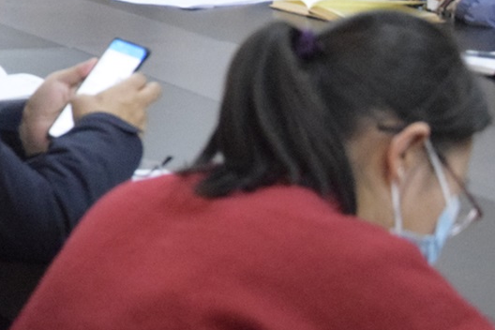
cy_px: -38
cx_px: -128
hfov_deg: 10.3
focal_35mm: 196
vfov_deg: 7.0
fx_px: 2701
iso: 6400
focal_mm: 45
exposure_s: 1/160
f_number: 6.3
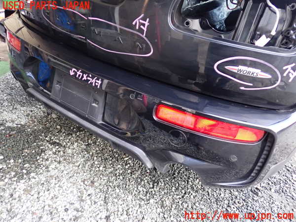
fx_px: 257
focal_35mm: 30
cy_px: 111
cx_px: 148
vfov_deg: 46.8
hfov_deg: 60.0
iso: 400
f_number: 2.3
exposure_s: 1/30
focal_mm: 5.4
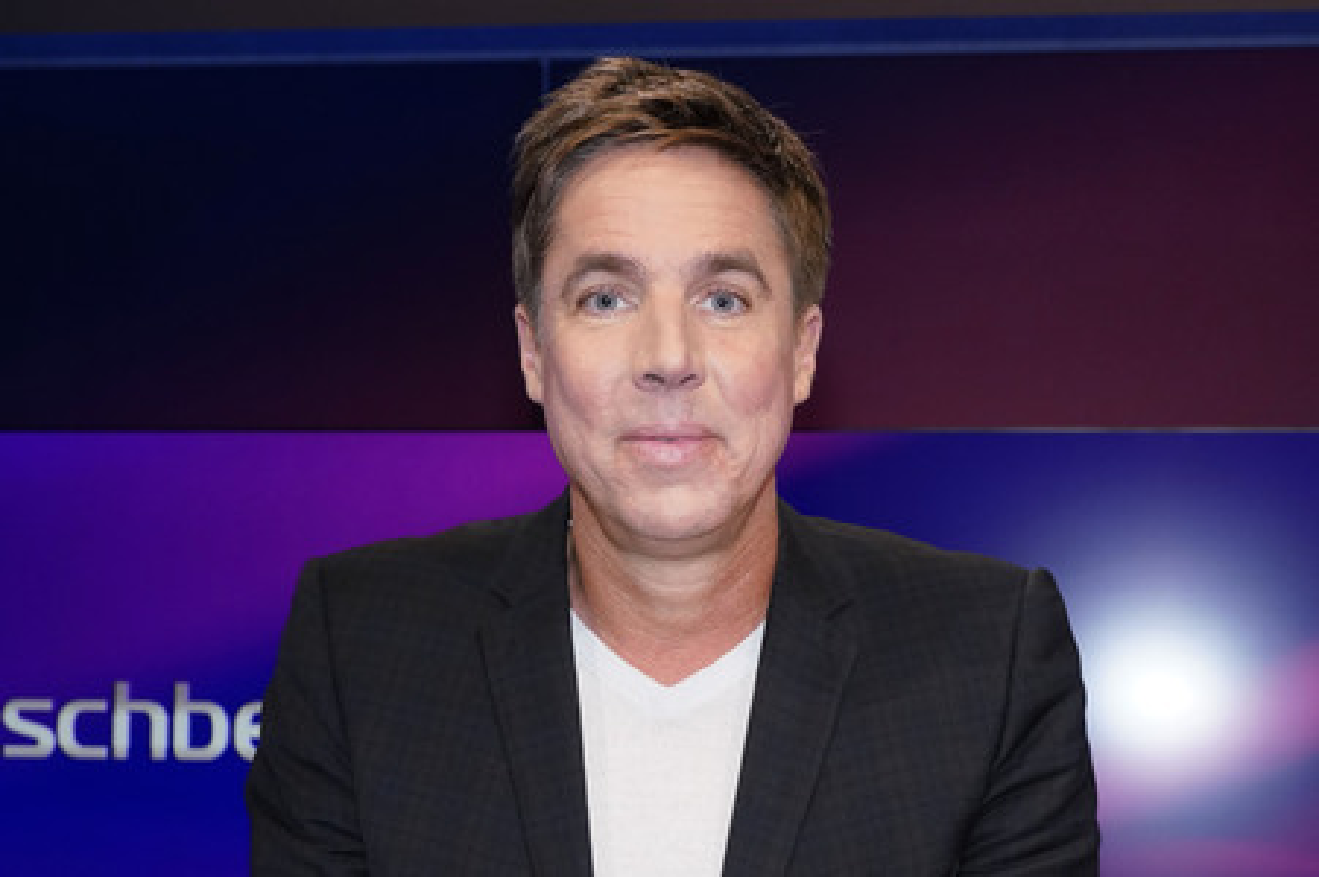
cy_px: 438
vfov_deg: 35.9
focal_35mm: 37
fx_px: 1355
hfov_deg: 51.9
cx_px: 660
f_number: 5.6
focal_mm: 37
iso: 2000
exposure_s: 1/160
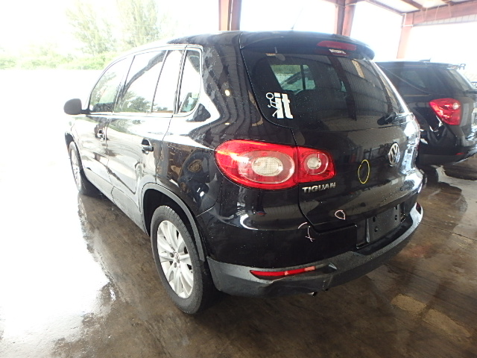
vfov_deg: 63.4
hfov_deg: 79.0
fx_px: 289
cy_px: 179
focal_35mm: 21
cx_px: 238
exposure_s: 1/50
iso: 200
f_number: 3.5
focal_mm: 3.7
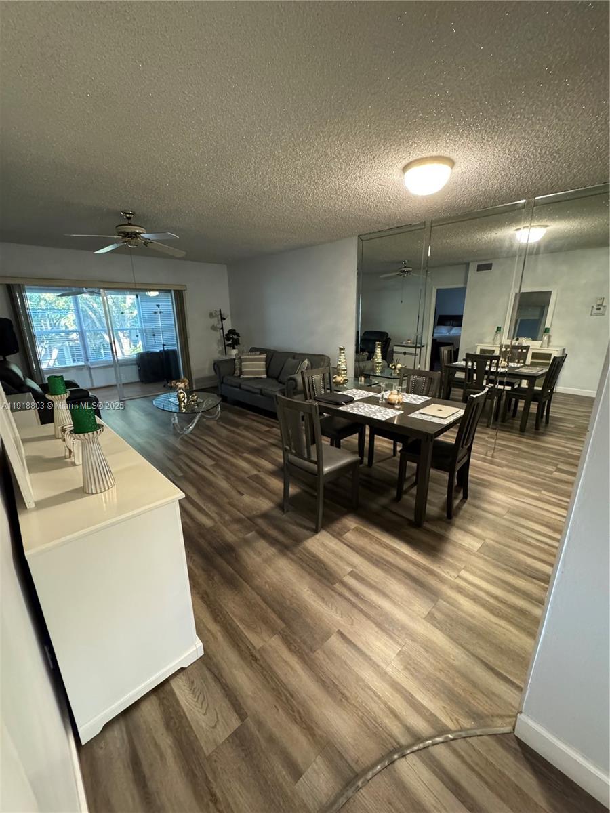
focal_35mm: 14
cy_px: 406
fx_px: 329
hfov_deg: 85.7
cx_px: 305
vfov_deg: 102.1
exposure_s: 1/60
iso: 1250
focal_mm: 2.22
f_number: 2.2
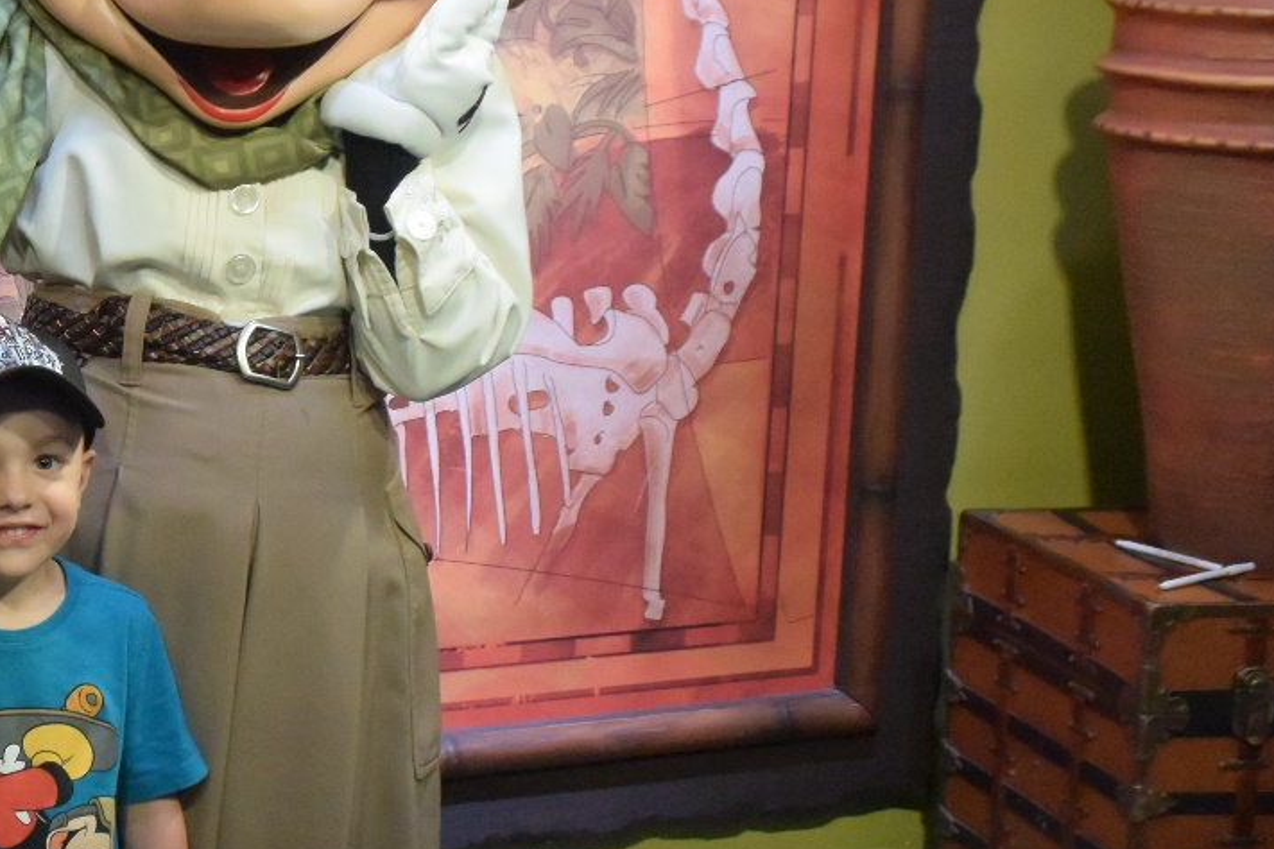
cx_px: -32
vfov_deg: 13.8
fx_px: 3503
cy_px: 278
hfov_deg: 19.9
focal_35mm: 99
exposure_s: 1/60
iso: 1400
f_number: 4.5
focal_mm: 16.5
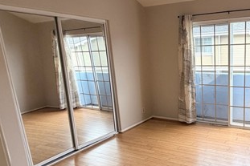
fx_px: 208
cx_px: 205
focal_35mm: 30
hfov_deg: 56.8
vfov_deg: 43.4
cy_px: 95
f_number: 2.2
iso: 160
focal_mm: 2.22
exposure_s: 1/121
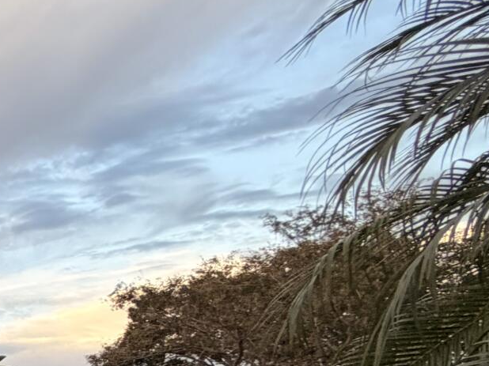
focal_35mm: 68
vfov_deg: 20.5
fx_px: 960
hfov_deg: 16.4
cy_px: 413
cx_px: -610
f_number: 2.2
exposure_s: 1/125
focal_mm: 2.22
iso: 40
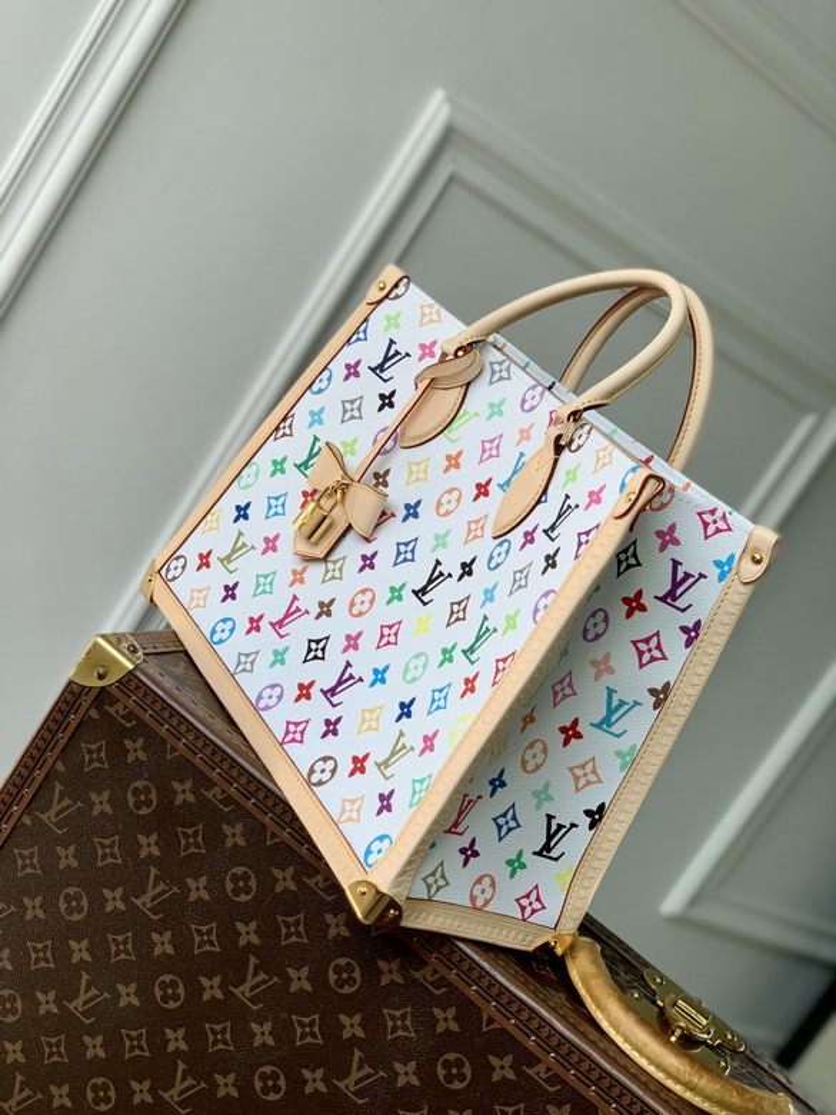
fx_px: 1674
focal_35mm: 52
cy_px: 558
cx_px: 418
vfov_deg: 36.8
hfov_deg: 28.0
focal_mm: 6
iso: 16
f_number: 2.4
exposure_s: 1/400
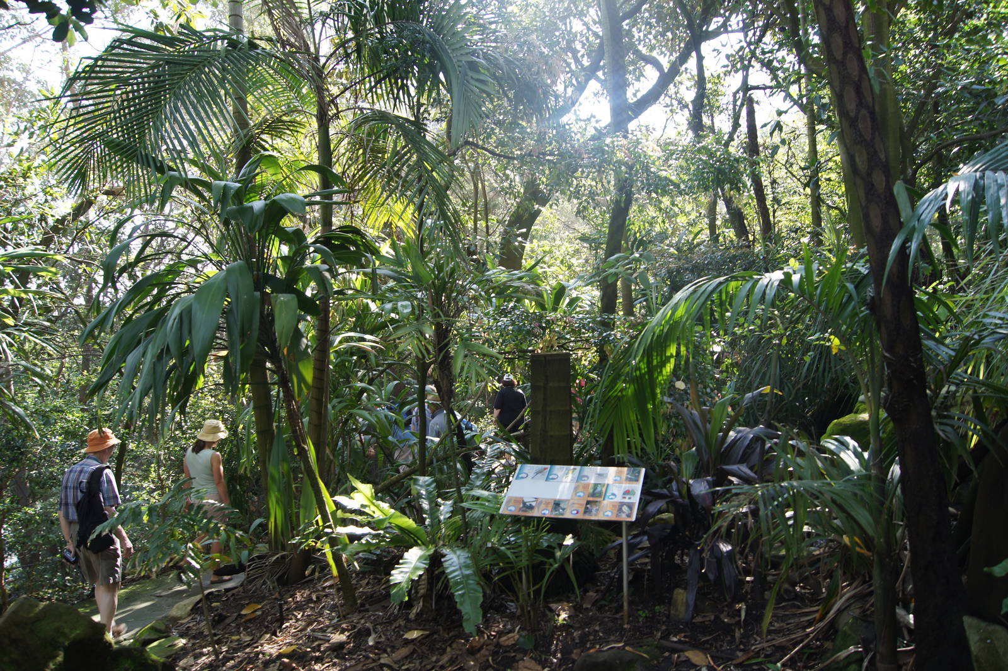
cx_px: 504
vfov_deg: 47.9
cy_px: 336
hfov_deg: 67.4
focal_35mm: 27
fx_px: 756
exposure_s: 1/30
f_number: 4.5
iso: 100
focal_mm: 18
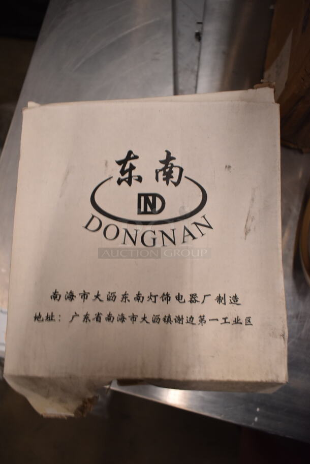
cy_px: 232
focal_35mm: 27
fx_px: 348
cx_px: 155
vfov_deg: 67.3
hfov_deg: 48.0
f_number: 3.5
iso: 1100
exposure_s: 1/125
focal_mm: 18
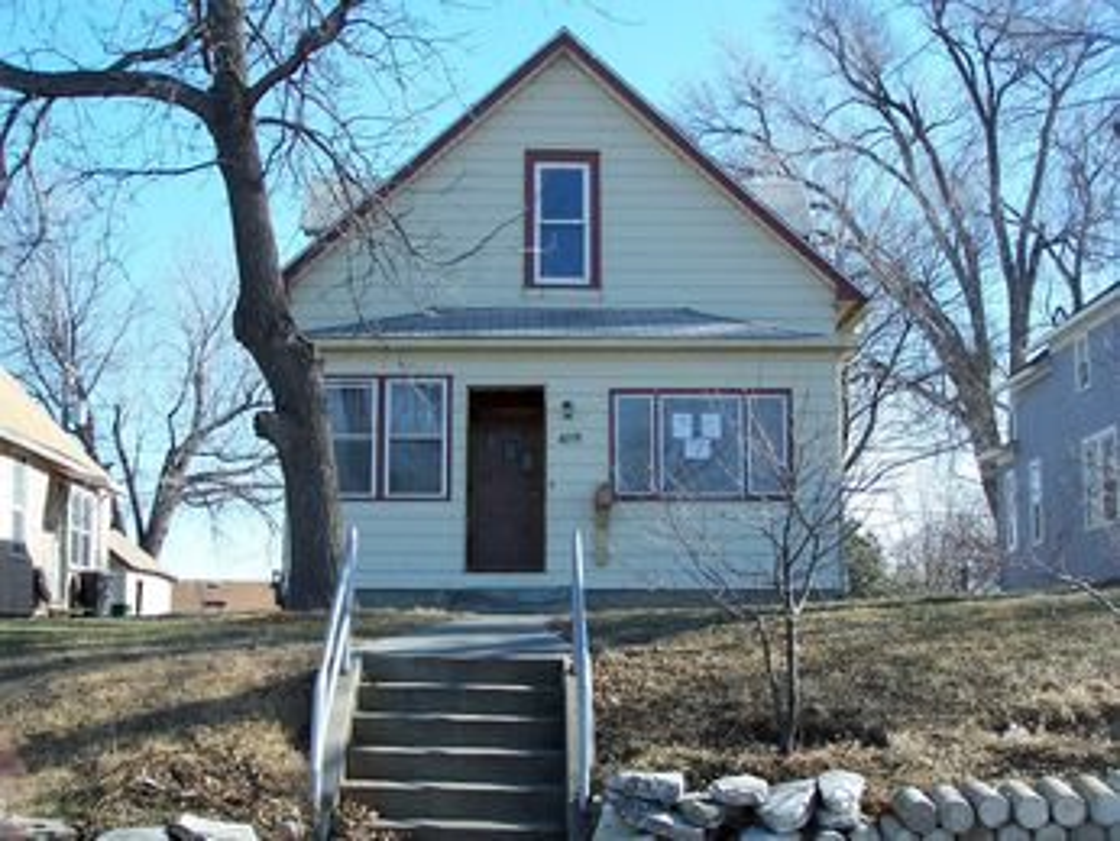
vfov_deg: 24.8
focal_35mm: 59
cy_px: 420
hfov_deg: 32.7
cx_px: 560
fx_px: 1910
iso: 80
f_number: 3.1
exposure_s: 1/500
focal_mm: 9.8
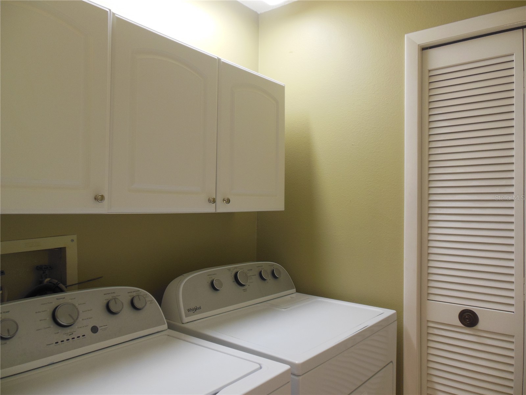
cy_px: 198
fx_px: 380
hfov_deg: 69.4
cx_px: 263
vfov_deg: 54.9
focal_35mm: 25
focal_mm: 4.5
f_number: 3.2
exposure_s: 1/30
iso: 125
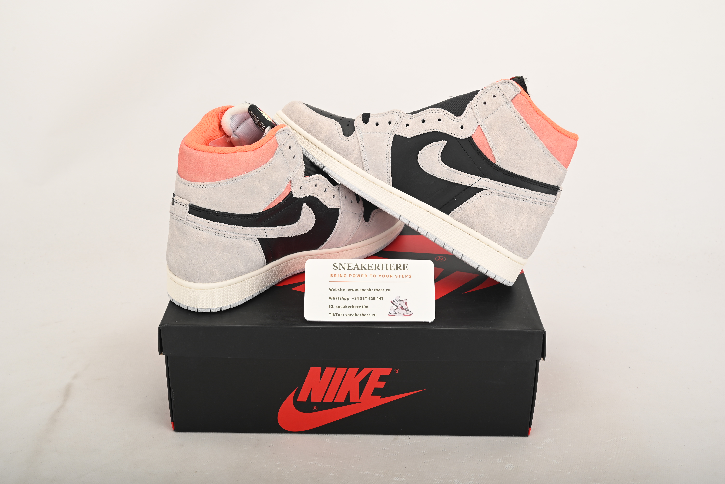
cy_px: 242
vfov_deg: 31.9
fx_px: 846
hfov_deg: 46.4
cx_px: 362
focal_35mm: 42
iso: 100
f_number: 11
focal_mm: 42
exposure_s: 1/200
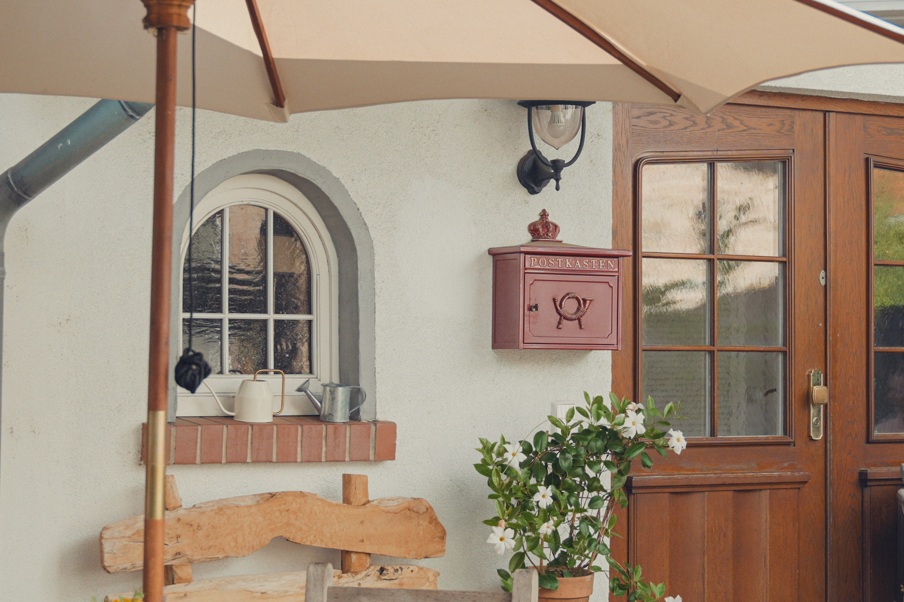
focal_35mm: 91
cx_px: 574
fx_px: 2278
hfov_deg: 22.4
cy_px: 289
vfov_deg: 15.1
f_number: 2.8
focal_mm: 36.7
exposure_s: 1/80
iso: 640
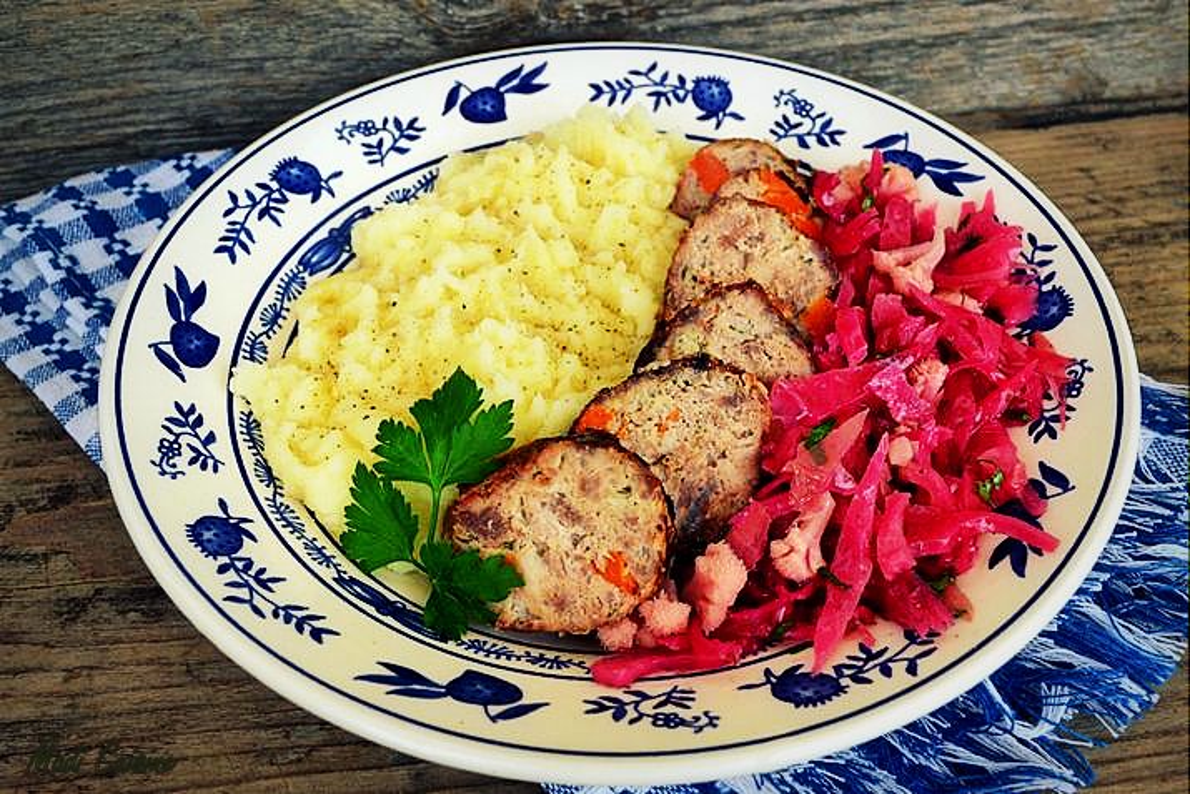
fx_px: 1289
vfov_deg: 34.2
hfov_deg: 49.5
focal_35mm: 39
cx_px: 595
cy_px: 397
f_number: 8
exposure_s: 1/80
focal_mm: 26
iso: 400
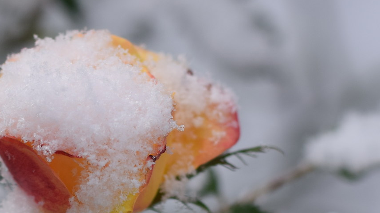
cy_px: 213
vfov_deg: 5.5
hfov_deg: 9.8
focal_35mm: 220
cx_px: 96
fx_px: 2217
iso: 200
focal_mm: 50
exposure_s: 1/1600
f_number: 3.5
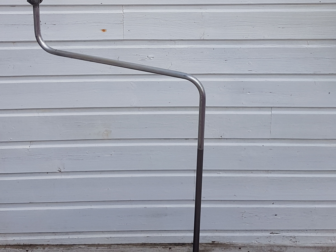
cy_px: 32
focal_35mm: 35
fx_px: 340
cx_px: 167
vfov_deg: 38.3
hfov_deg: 52.6
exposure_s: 1/896
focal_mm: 4.2
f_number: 1.7
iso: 40
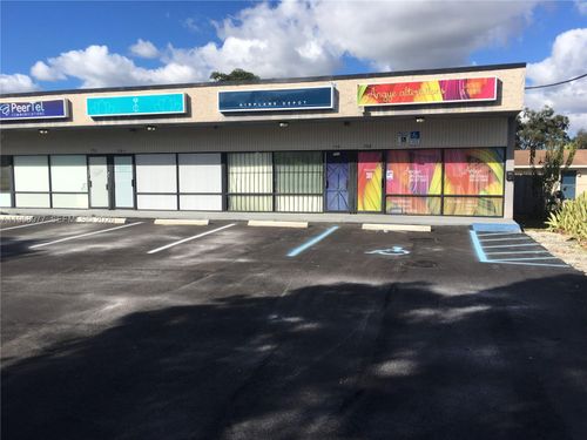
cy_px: 220
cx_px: 294
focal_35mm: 29
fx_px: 492
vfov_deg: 48.2
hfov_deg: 61.7
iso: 25
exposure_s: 1/1876
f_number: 2.2
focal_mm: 4.15
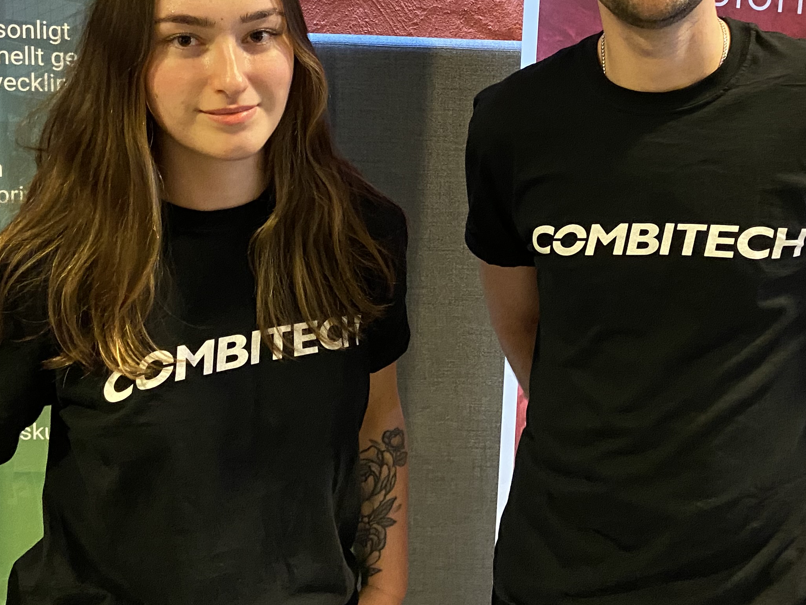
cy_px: 114
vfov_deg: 27.9
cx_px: 465
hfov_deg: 37.4
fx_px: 1187
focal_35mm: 51
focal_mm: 4.25
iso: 500
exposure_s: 1/33
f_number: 1.8
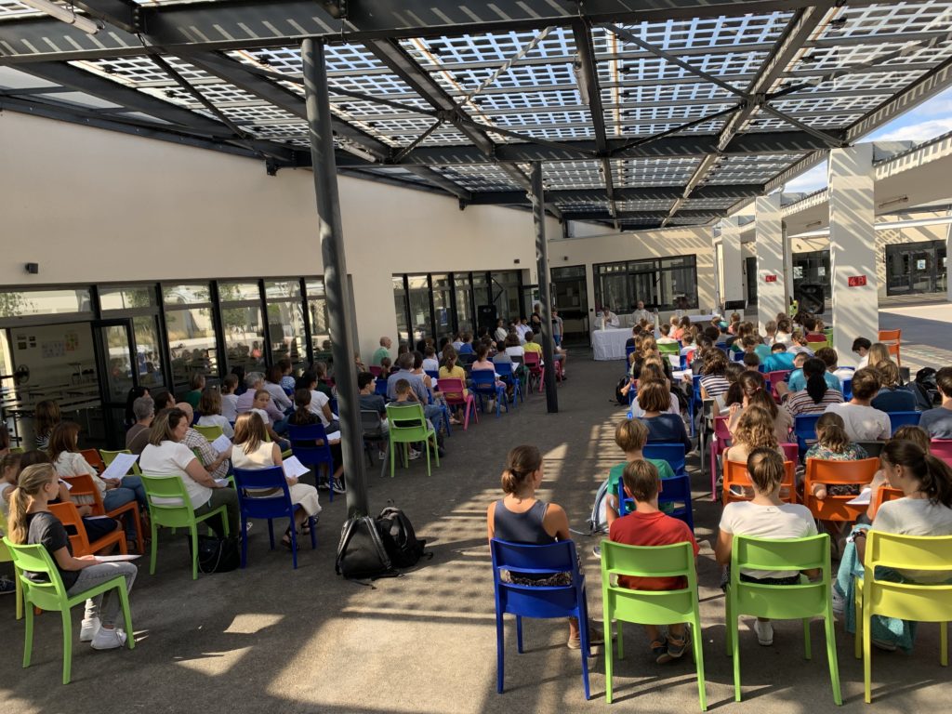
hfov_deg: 67.3
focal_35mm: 26
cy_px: 357
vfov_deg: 53.1
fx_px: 715
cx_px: 476
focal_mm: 4.25
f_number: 1.8
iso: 25
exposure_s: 1/392
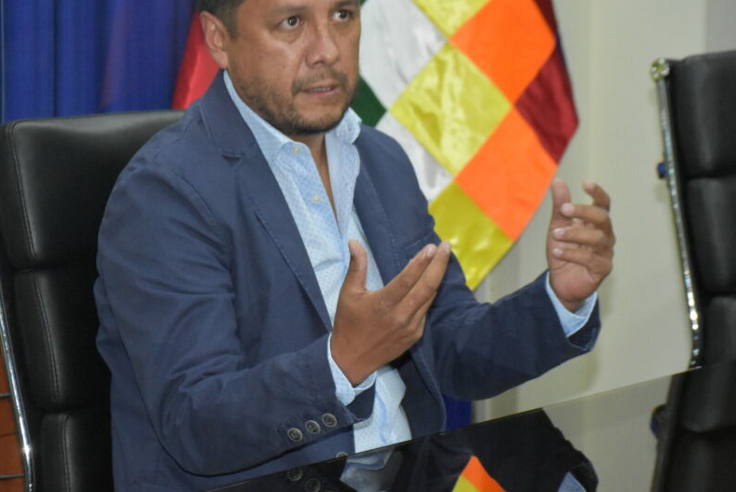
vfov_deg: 10.3
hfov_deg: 15.4
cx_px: 419
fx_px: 2720
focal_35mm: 133
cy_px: 196
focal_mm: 70
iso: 6400
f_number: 8
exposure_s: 1/200
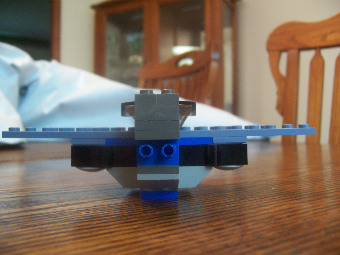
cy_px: 128
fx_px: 324
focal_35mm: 33
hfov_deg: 55.4
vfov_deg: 42.9
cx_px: 170
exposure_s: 1/10
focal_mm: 5.5
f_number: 2.8
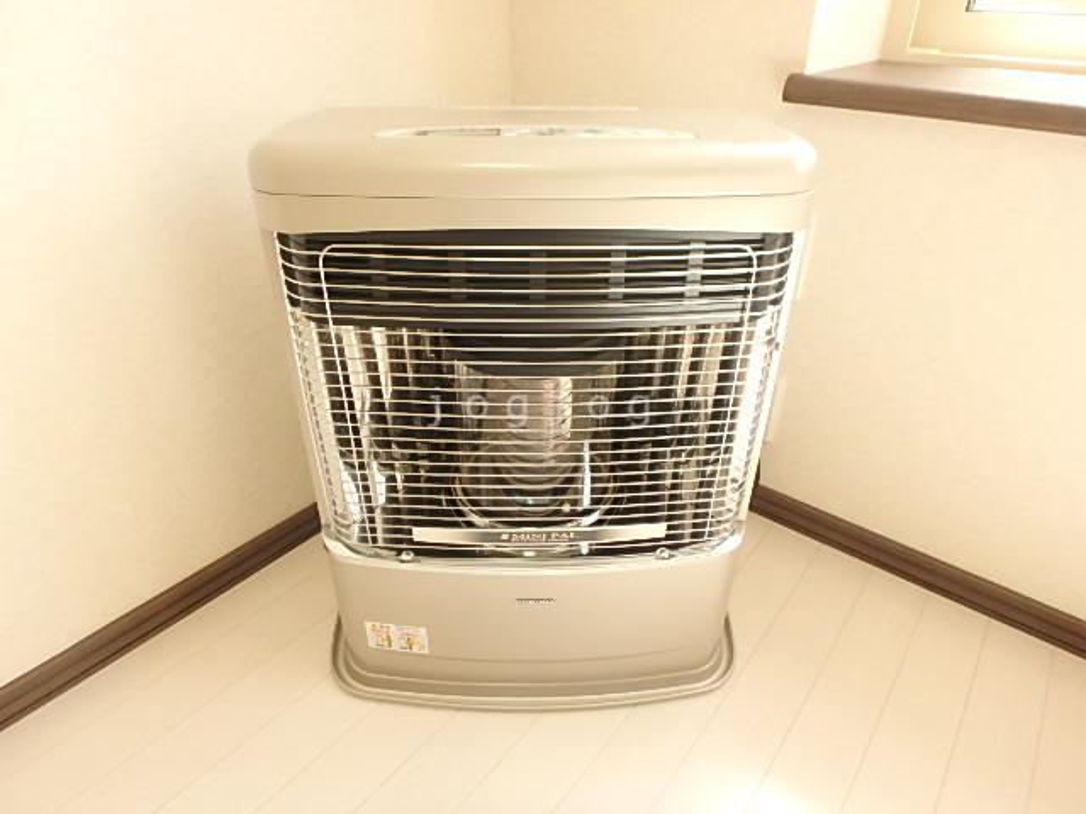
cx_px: 543
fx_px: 659
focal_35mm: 21
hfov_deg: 79.0
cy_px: 407
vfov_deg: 63.4
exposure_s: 1/50
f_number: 3.5
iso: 200
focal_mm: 3.7
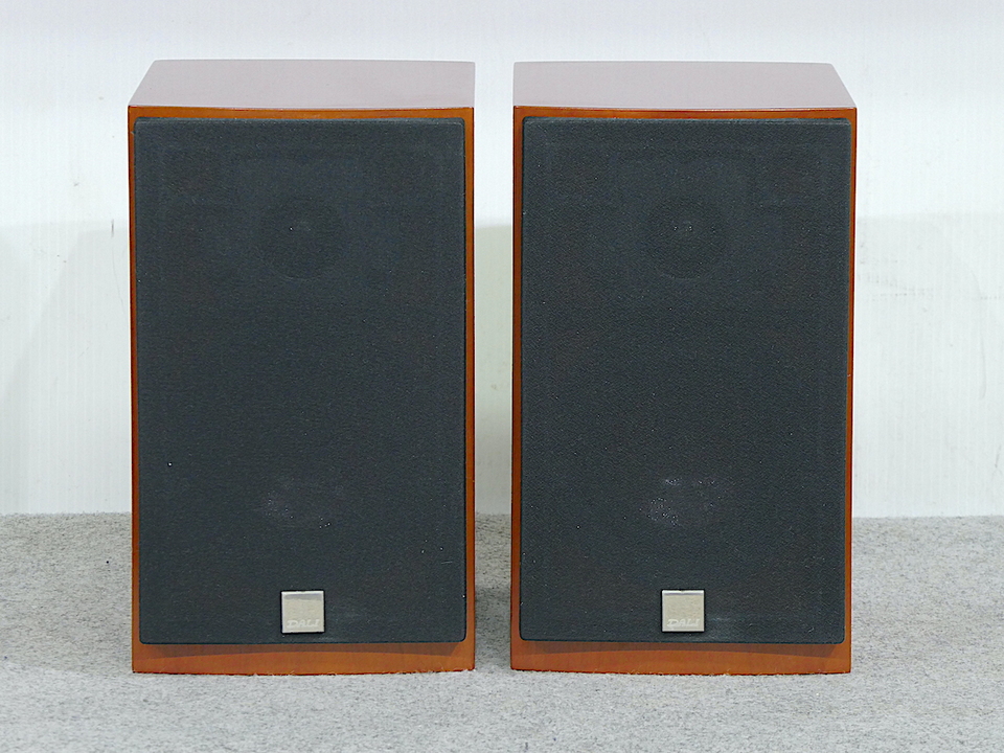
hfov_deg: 10.7
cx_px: 502
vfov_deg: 8.0
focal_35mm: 185
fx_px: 5366
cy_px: 376
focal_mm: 33.2
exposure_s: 1/5
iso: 200
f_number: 5.6
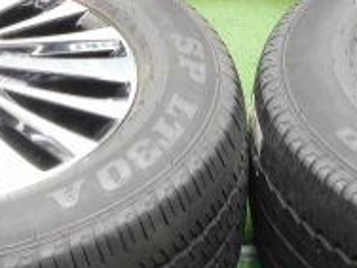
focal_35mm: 153
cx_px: 232
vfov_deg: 9.6
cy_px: -46
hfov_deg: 12.9
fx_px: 1578
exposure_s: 1/8
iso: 400
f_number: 4
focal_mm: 8.1
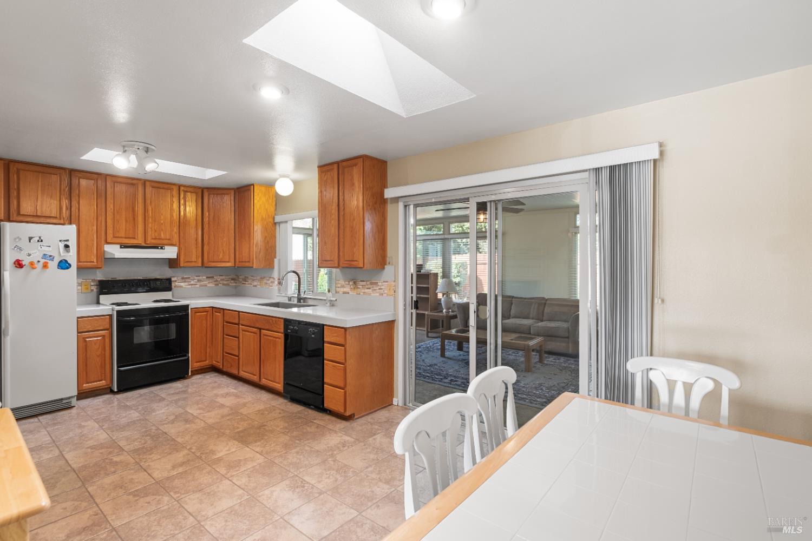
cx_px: 406
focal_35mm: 16
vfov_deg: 73.7
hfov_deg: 96.7
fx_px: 361
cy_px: 270
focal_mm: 10.5
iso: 160
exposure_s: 1/4
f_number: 5.6
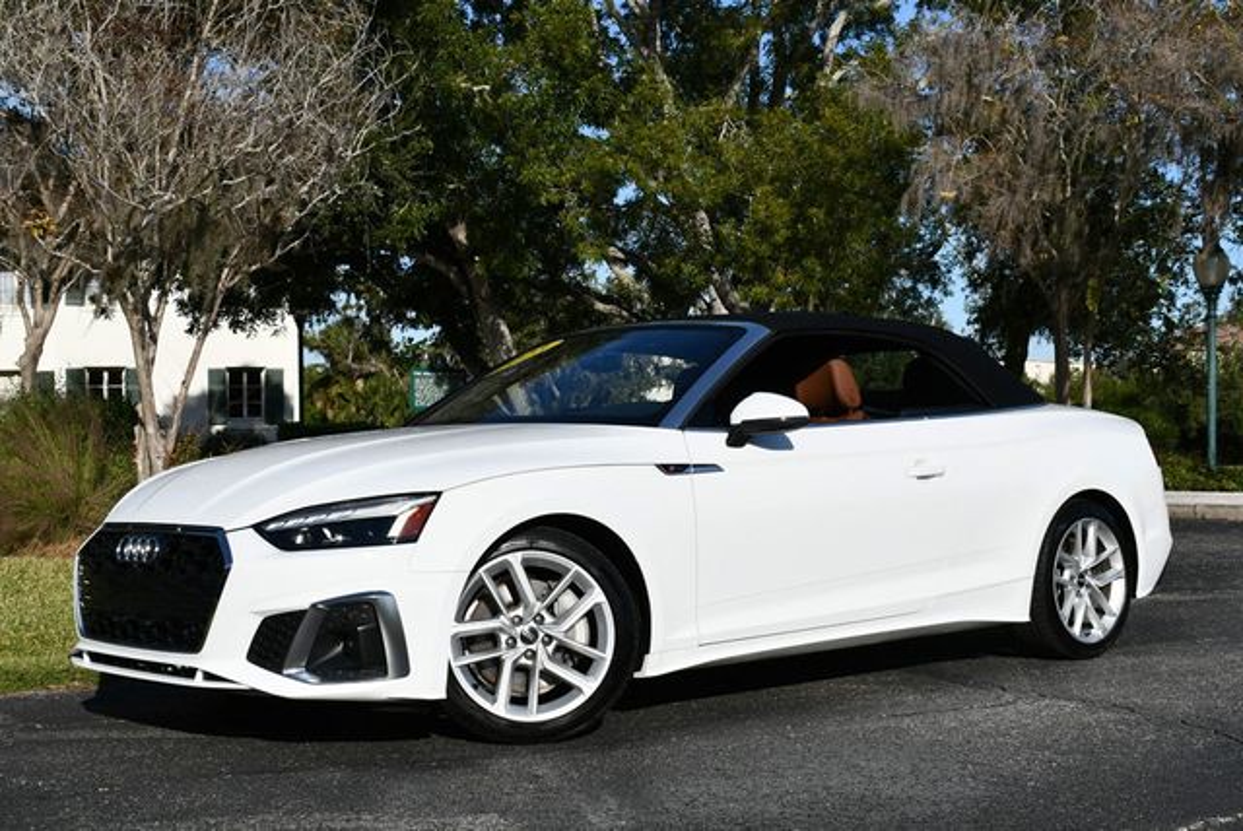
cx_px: 622
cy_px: 416
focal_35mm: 54
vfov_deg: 25.1
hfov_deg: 36.8
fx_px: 1866
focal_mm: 27
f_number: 10
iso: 100
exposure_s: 1/400
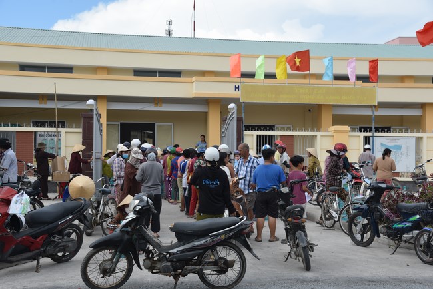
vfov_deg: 26.0
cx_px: 216
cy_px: 144
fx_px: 626
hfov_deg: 38.2
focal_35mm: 52
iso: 200
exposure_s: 1/250
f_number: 8
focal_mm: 52
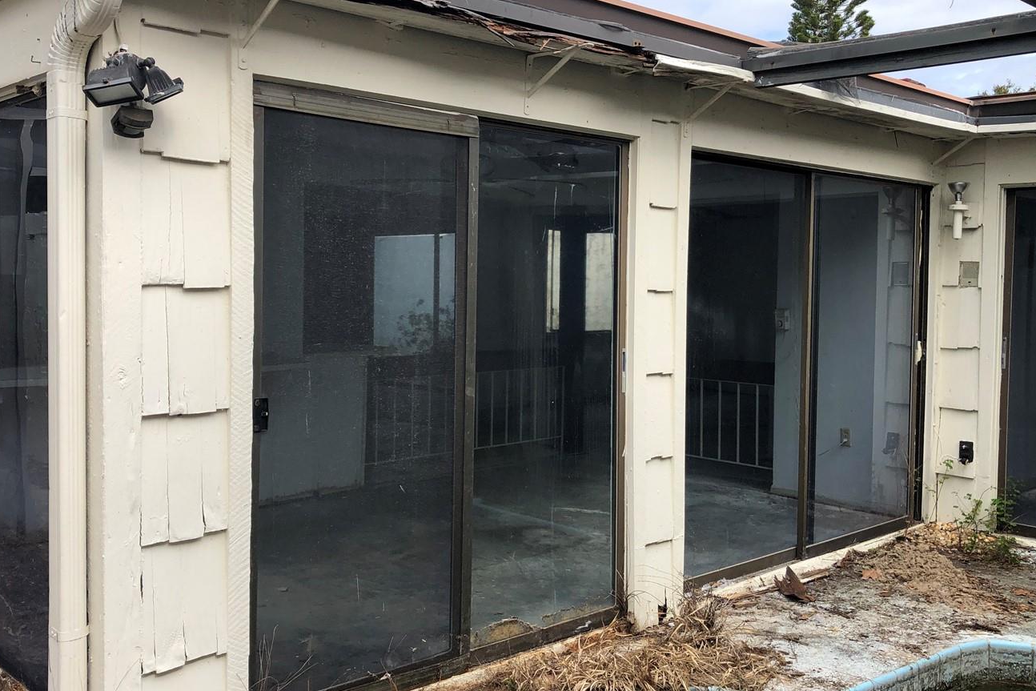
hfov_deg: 53.1
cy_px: 326
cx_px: 478
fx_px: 1036
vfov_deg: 36.9
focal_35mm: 36
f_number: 1.8
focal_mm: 3.99
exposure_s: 1/857
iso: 20
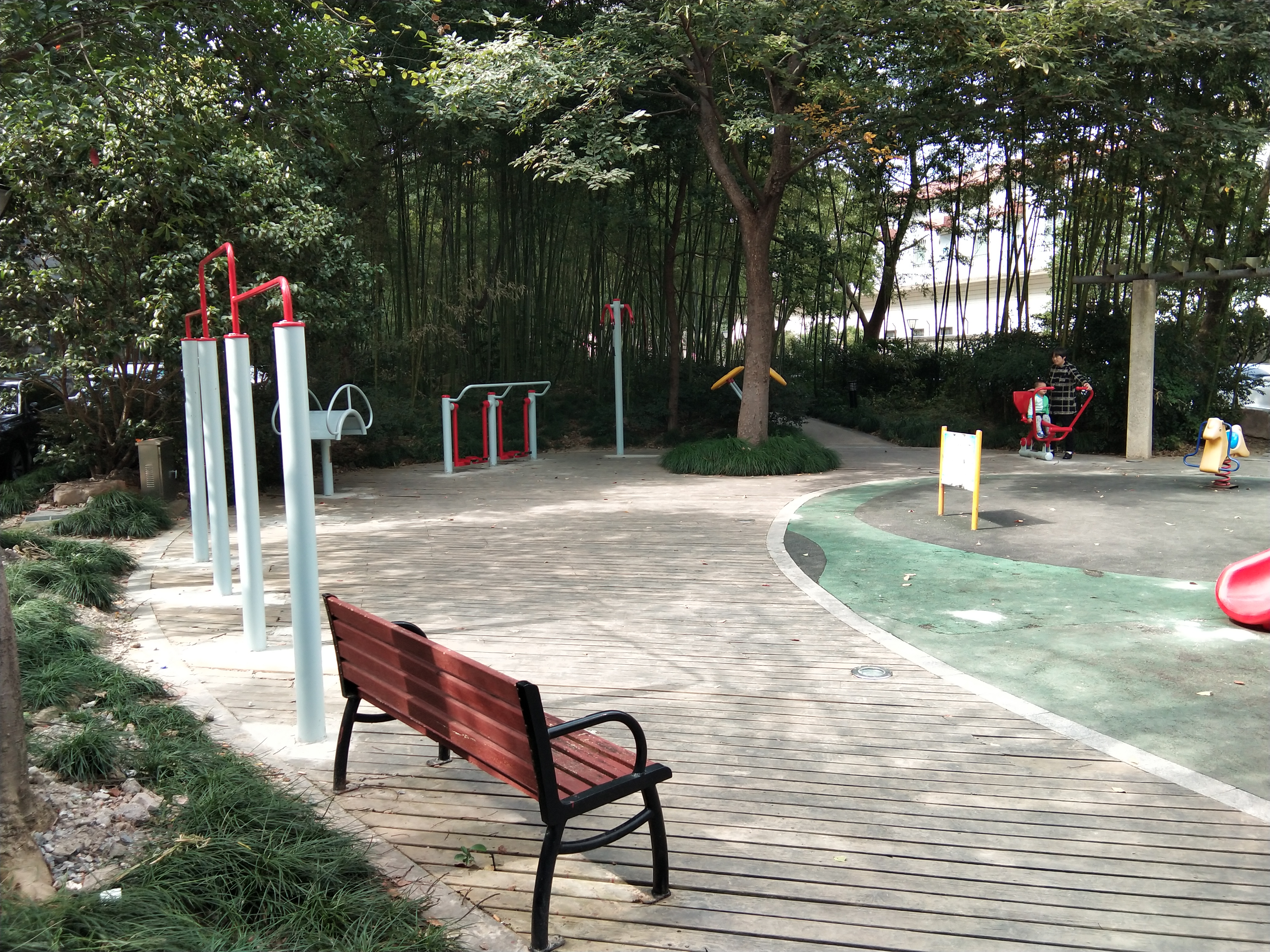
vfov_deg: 45.4
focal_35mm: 31
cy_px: 476
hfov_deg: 58.4
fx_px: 1137
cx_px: 635
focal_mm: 3.69
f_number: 2.2
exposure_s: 1/114
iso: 50
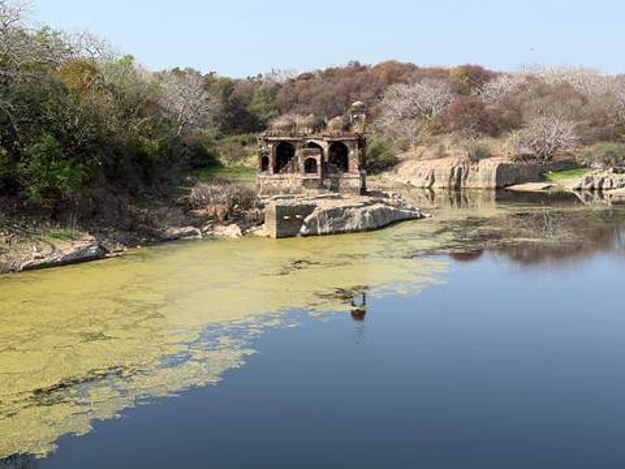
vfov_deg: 30.3
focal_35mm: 48
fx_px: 867
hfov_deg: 39.7
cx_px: 312
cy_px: 234
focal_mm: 6.76
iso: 64
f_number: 1.78
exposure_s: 1/2976
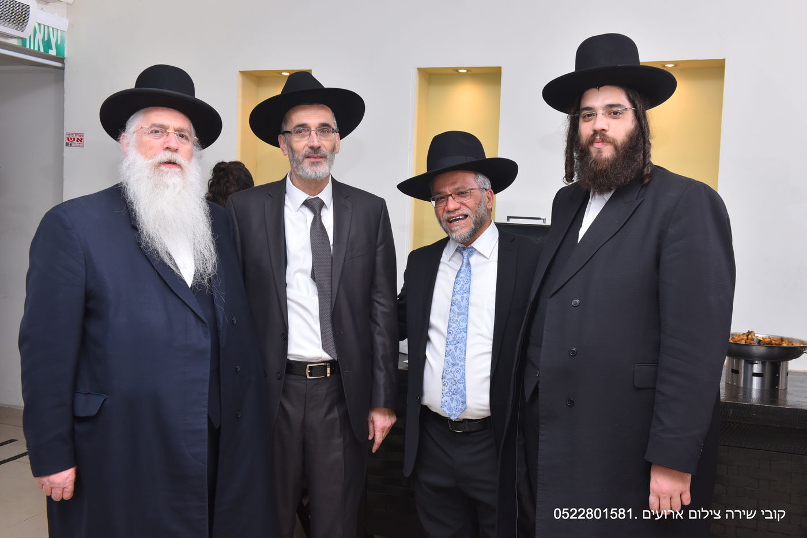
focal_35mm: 38
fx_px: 852
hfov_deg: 50.7
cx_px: 404
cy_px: 269
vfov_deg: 35.0
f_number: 6.3
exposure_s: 1/125
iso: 640
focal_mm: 38
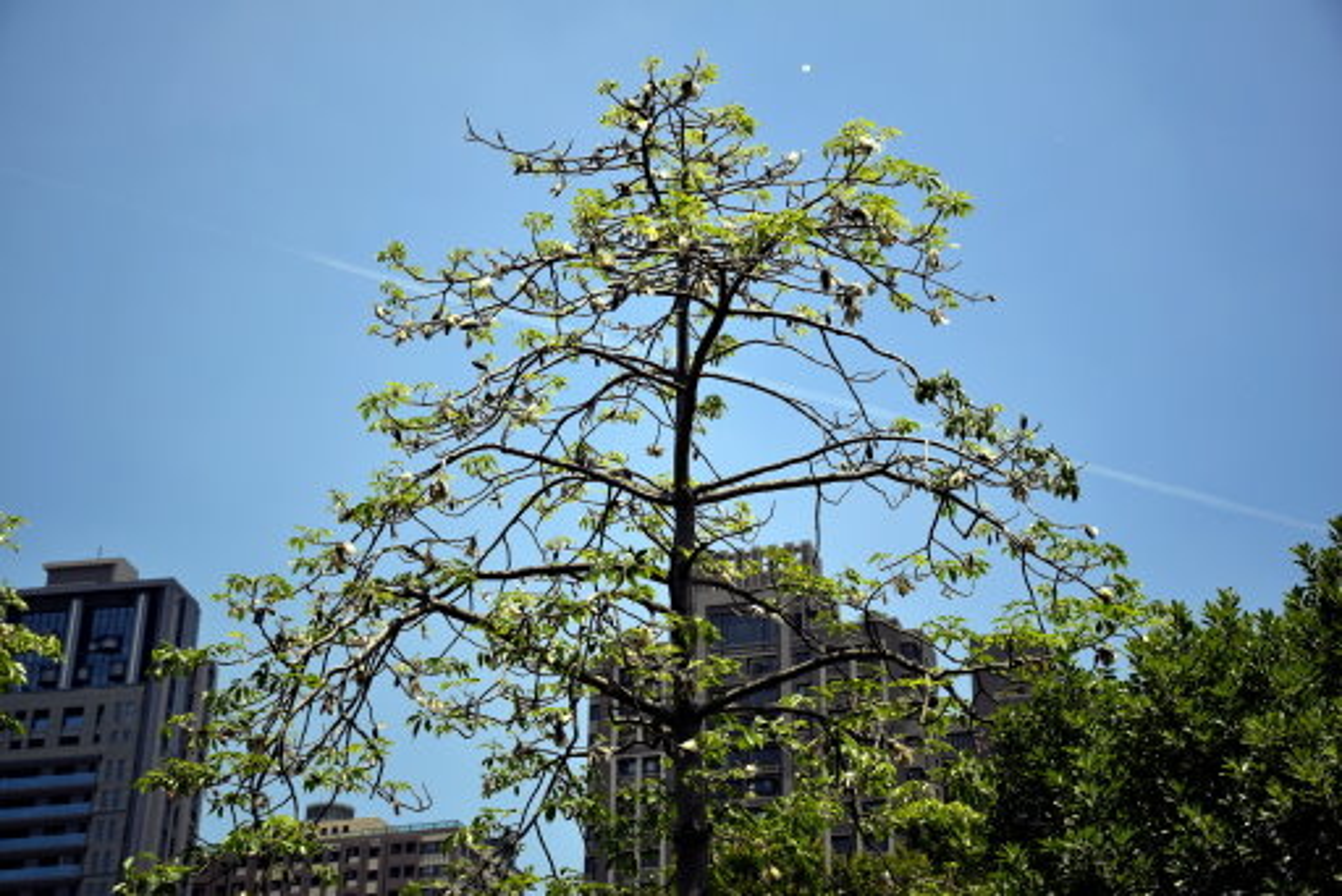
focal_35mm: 60
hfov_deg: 33.4
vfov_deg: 22.7
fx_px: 2238
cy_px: 448
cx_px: 671
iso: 100
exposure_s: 1/1250
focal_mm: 40
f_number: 4.5
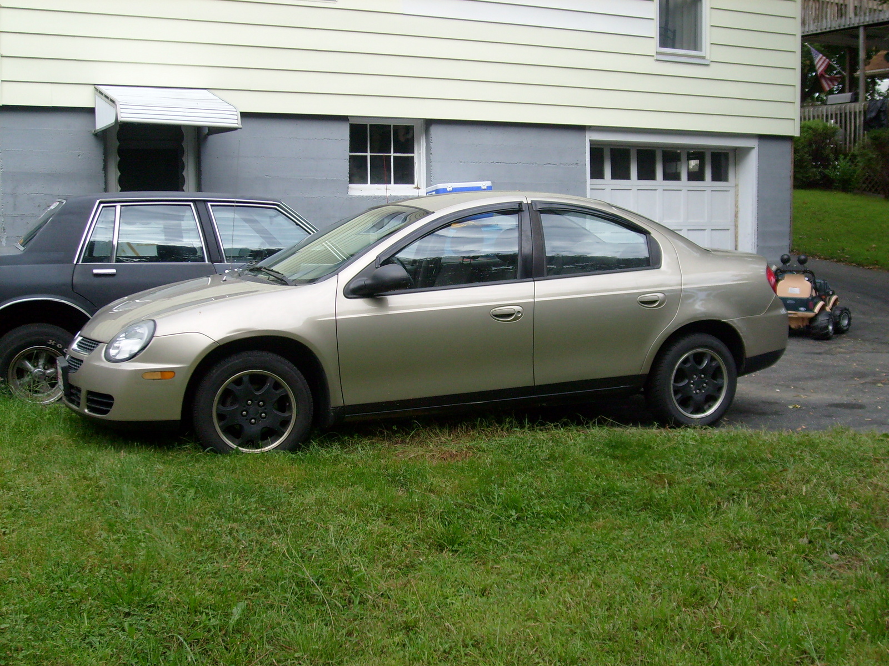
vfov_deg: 33.6
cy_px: 333
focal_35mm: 43
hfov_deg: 43.9
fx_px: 1104
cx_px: 444
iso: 80
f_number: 3
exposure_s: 1/350
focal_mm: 7.2
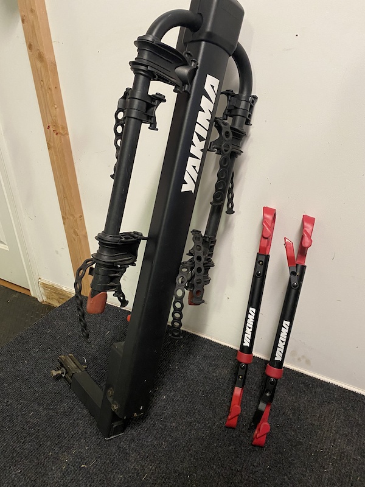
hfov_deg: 53.1
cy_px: 244
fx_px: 366
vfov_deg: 67.3
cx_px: 182
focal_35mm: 26
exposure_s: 1/30
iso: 500
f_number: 1.8
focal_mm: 4.25
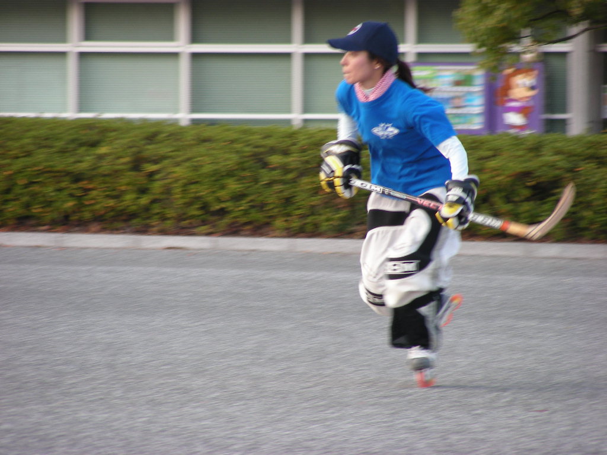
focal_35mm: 380
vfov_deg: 3.9
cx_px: 304
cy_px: 228
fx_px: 6663
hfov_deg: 5.2
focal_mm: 63.3
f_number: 3.5
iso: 51
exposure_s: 1/71.4
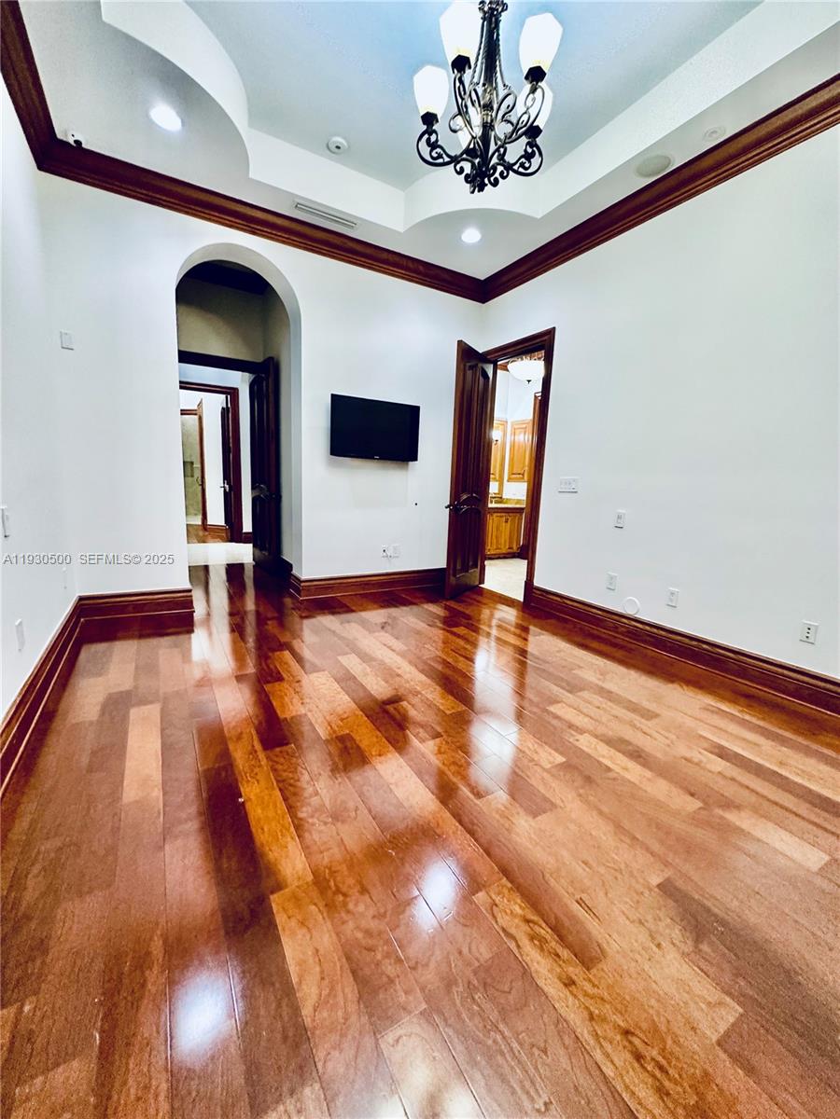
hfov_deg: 85.7
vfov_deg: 102.1
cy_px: 560
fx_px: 453
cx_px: 420
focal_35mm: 14
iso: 250
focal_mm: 2.22
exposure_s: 1/60
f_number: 2.2
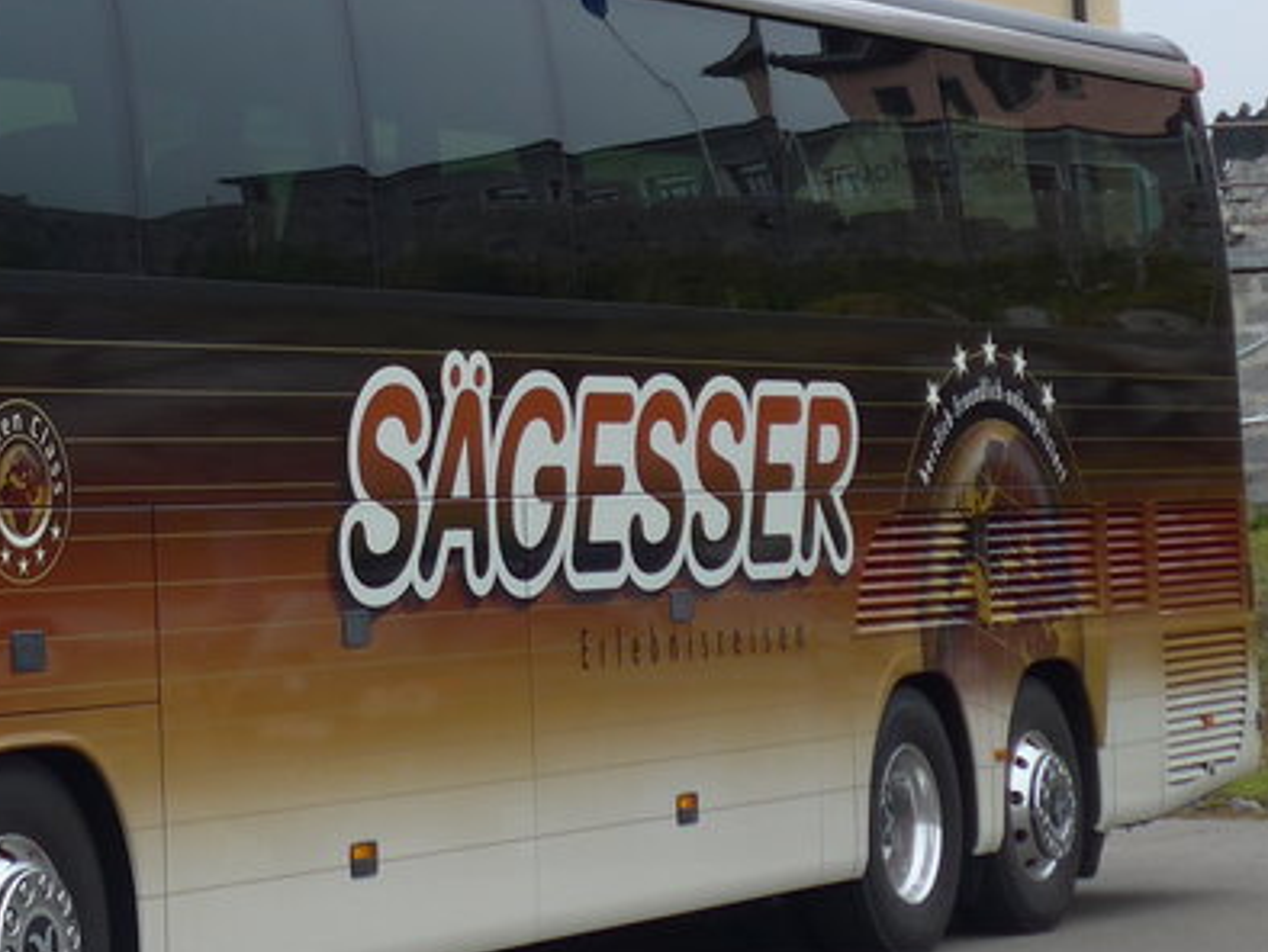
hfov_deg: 14.4
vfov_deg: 11.0
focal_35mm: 134
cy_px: 93
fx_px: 4911
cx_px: -77
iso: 80
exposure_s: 1/400
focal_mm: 9
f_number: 2.8
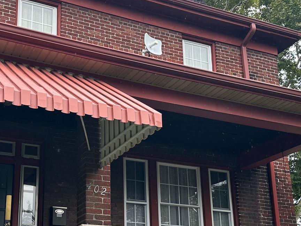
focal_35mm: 57
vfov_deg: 25.4
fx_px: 496
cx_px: 117
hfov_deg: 33.6
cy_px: 166
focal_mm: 6.86
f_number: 1.78
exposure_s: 1/543
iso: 80
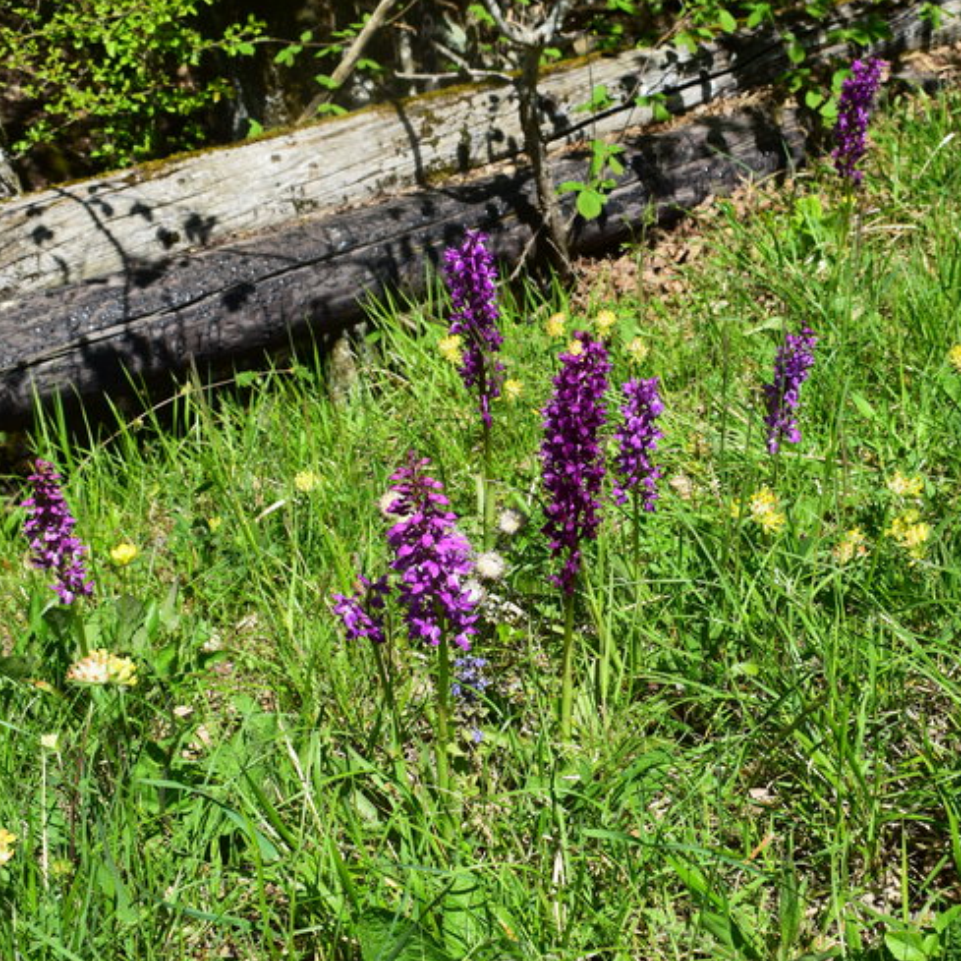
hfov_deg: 30.1
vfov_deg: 30.2
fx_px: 1779
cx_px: 599
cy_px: 481
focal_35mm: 57
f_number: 11
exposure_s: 1/500
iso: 360
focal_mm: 29
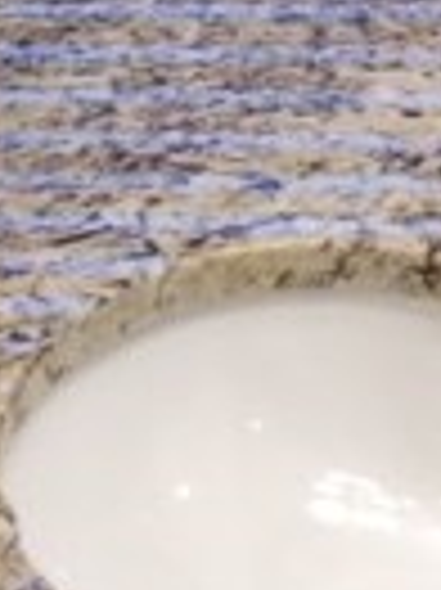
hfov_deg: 10.4
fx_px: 2416
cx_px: 45
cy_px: -324
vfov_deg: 13.1
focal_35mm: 142
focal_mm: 4.15
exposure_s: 1/40
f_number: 2.2
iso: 40
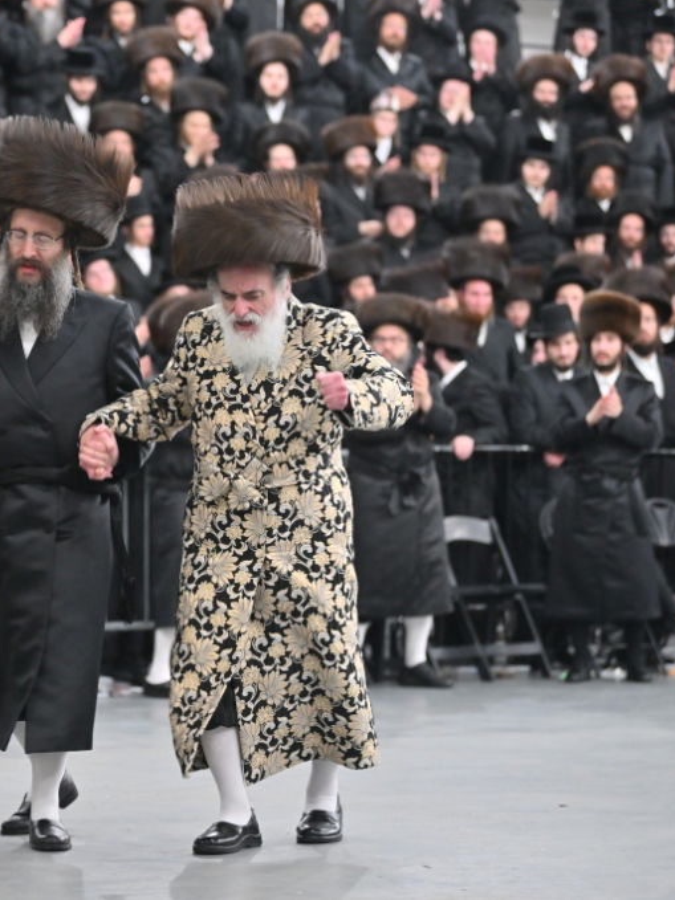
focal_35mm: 148
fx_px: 3849
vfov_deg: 13.3
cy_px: 449
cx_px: 74
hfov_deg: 10.0
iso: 1000
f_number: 2.8
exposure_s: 1/200
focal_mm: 102
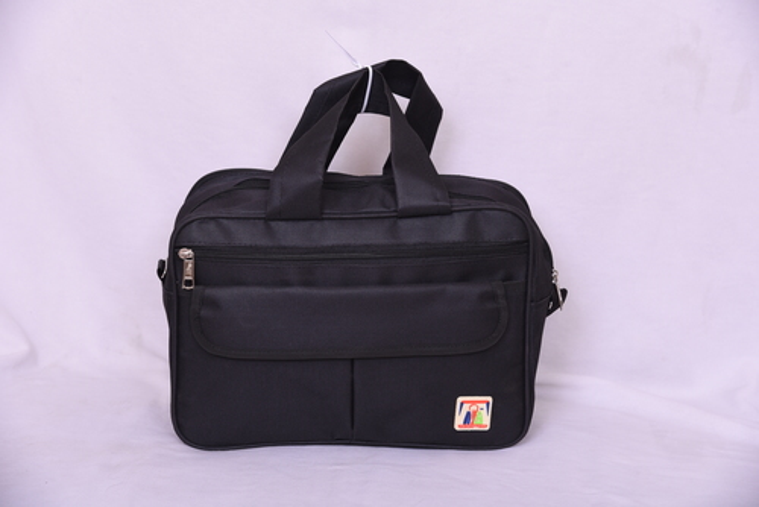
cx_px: 380
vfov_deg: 16.7
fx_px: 1730
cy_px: 254
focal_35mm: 82
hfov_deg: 24.7
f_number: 7.1
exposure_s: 1/160
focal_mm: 82
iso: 400
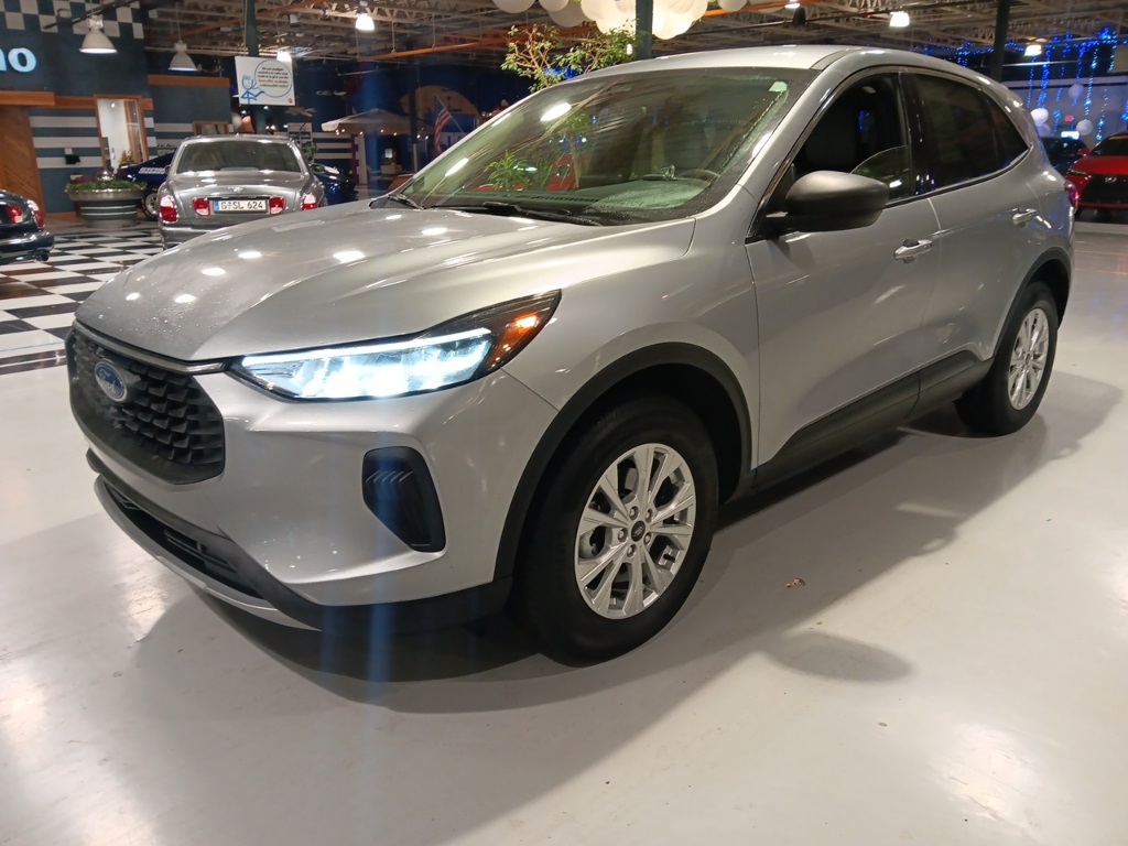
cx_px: 564
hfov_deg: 67.3
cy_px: 423
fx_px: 847
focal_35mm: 26
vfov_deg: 53.1
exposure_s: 1/40
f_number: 1.8
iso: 459
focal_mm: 3.98
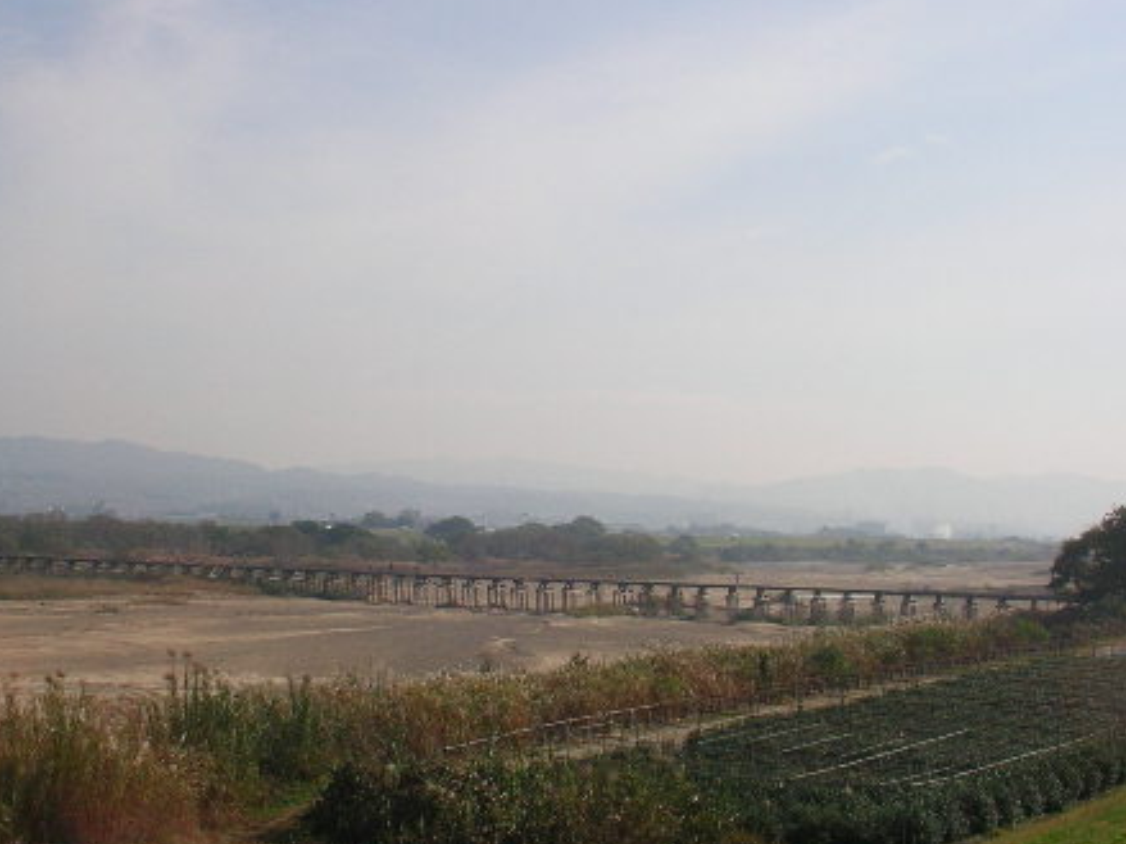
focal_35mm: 54
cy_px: 472
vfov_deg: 27.0
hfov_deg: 35.5
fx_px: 1756
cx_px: 516
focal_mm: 5.7
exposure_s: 1/500
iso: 64
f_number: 6.9
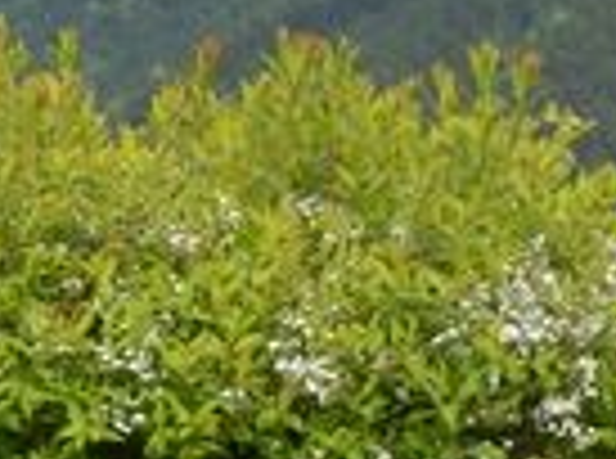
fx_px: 4366
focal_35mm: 246
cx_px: 468
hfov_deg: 8.1
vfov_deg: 6.0
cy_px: 68
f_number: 4
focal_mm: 7.4
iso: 80
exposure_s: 1/320
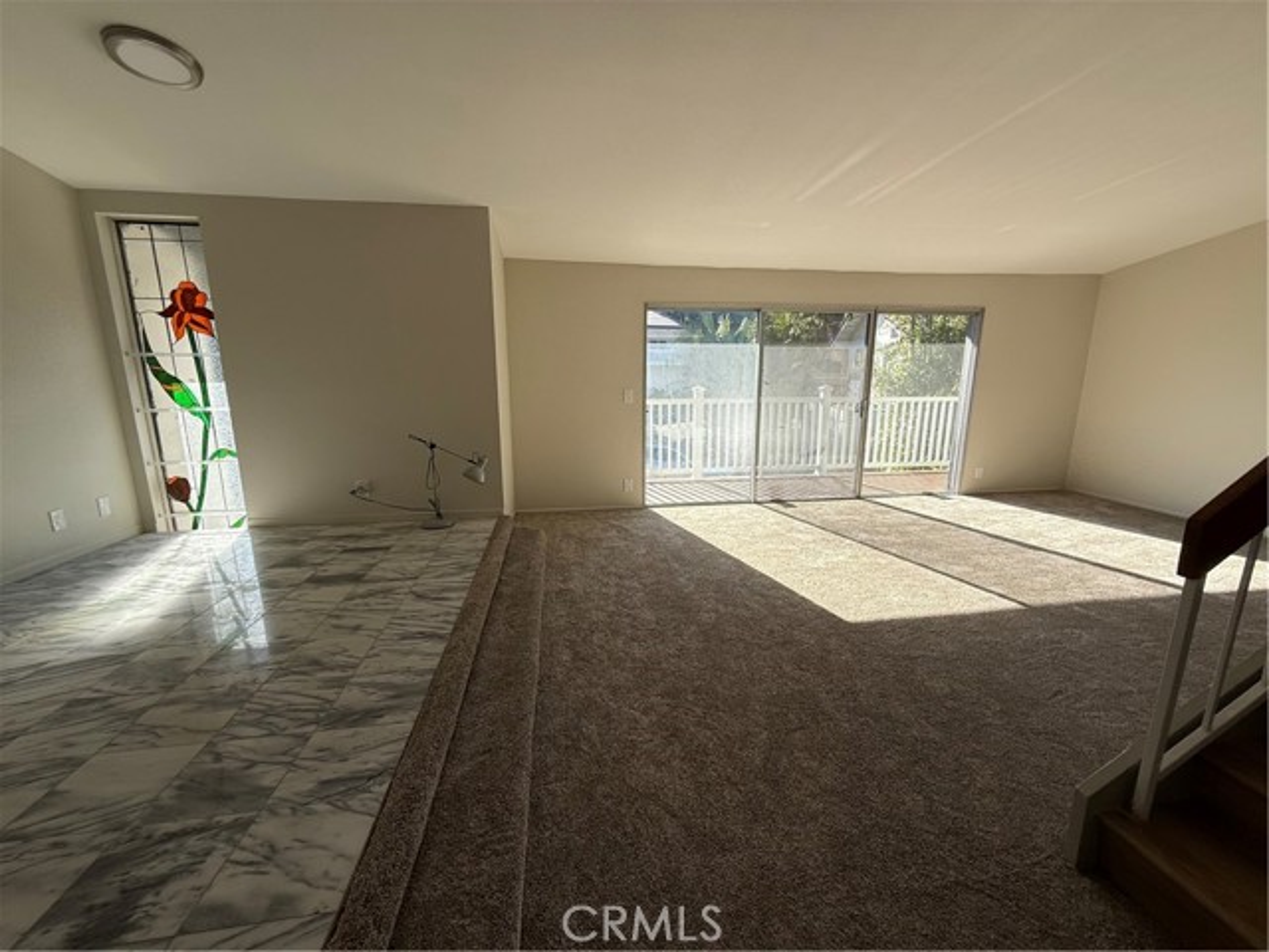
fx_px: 513
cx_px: 634
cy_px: 476
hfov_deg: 102.1
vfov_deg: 85.7
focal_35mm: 14
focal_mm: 2.22
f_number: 2.2
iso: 50
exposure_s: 1/686
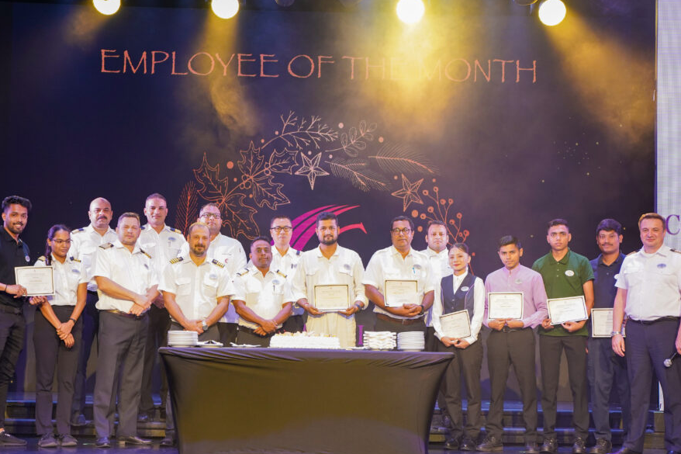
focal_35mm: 70
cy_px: 232
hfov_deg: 28.8
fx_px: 1324
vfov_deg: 19.4
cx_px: 327
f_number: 4
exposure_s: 1/125
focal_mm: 60
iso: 1250
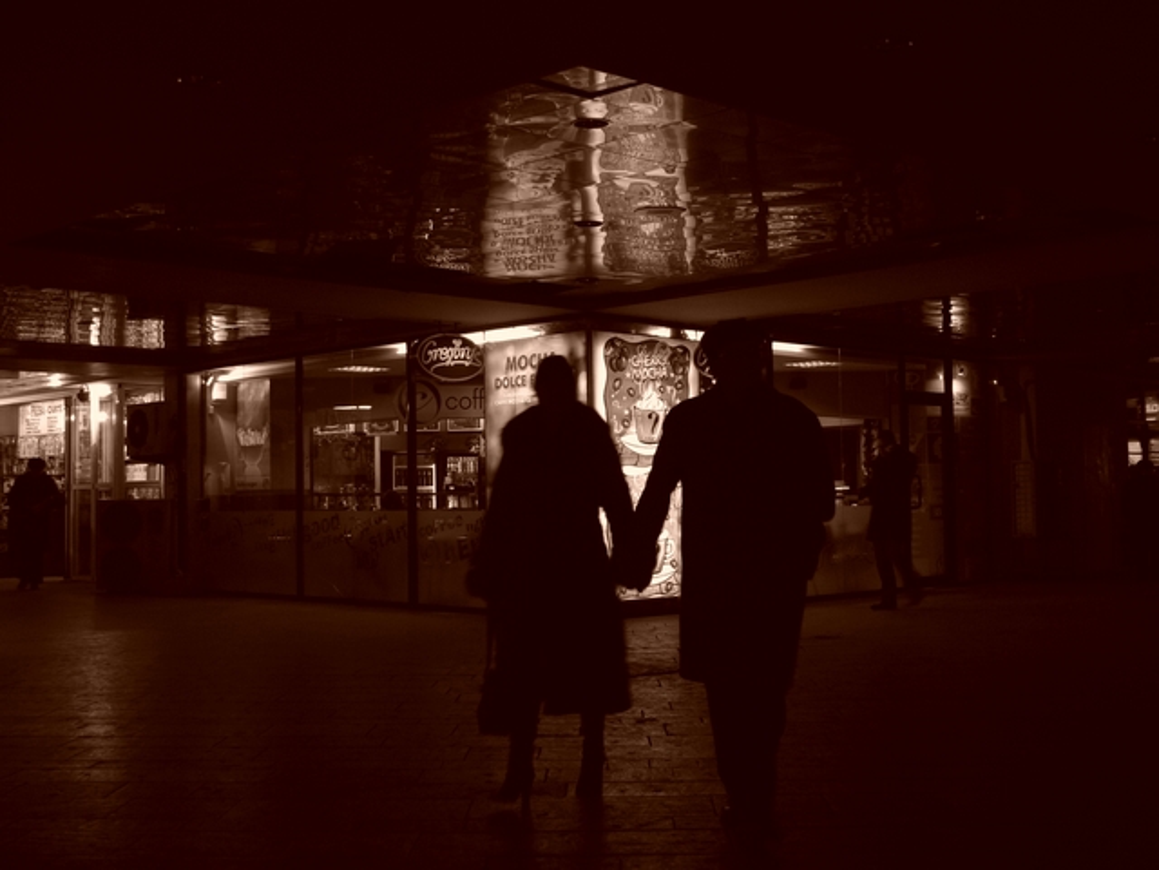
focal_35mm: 44
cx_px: 580
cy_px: 435
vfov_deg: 32.9
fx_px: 1473
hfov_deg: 42.9
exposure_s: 1/15
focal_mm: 9.4
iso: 100
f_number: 3.6
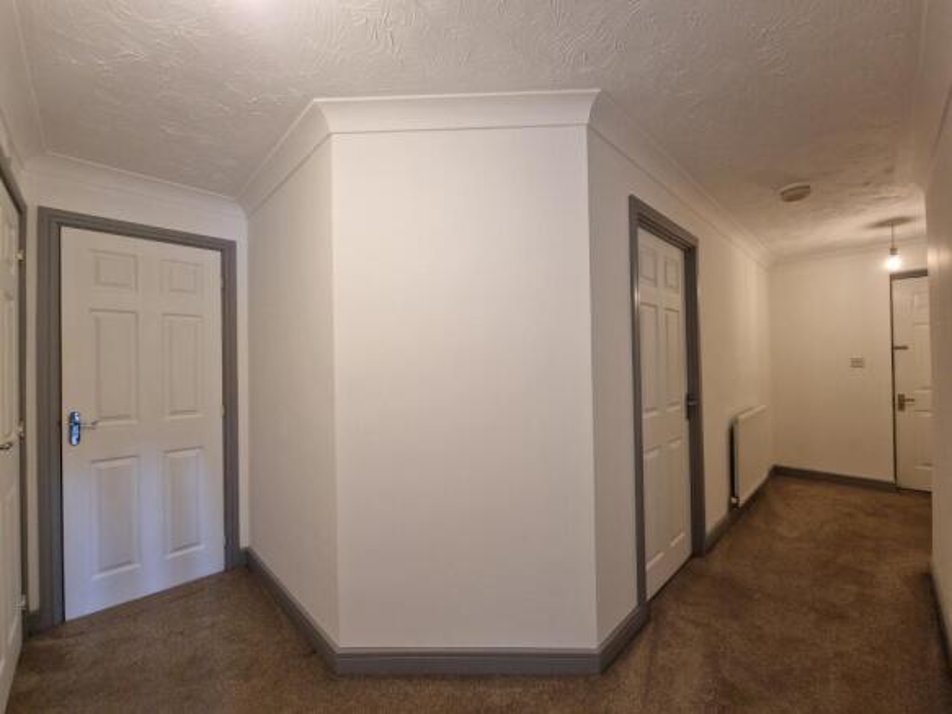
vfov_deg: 89.9
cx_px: 476
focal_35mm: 13
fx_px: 357
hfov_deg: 106.2
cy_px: 357
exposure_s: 1/50
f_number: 2.2
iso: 200
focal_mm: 2.2
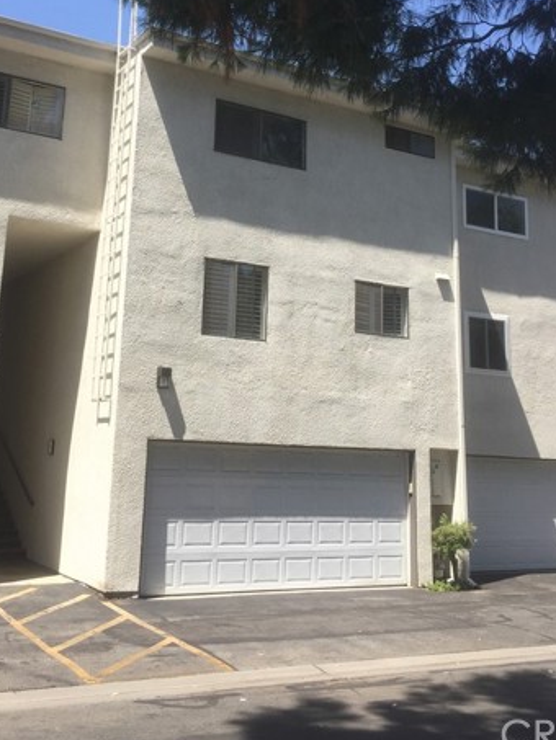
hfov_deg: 35.1
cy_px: 235
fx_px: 878
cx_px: 252
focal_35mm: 41
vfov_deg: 45.0
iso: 32
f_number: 2.2
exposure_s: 1/1041
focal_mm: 4.15
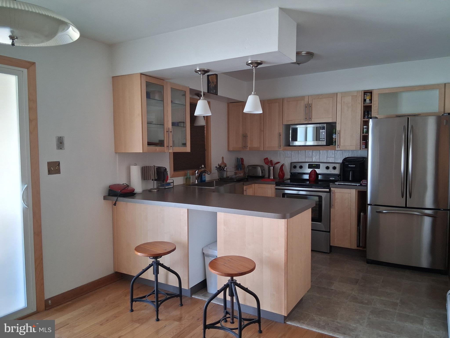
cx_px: 225
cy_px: 169
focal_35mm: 26
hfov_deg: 67.3
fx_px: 338
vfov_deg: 53.1
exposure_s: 1/60
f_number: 1.8
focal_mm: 3.98
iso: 320
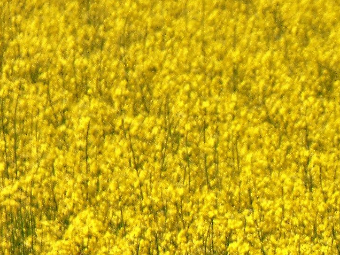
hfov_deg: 1.2
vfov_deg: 0.9
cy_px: 256
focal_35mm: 1602
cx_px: 469
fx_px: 15735
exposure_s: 1/750
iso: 100
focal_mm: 86.1
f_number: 5.9
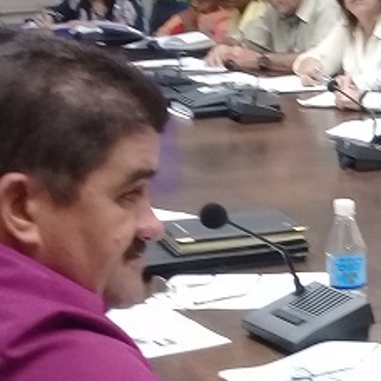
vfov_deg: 14.5
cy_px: 229
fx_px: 1494
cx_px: 608
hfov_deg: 13.5
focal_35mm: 120
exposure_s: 1/40
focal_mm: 3.3
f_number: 2.2
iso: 125
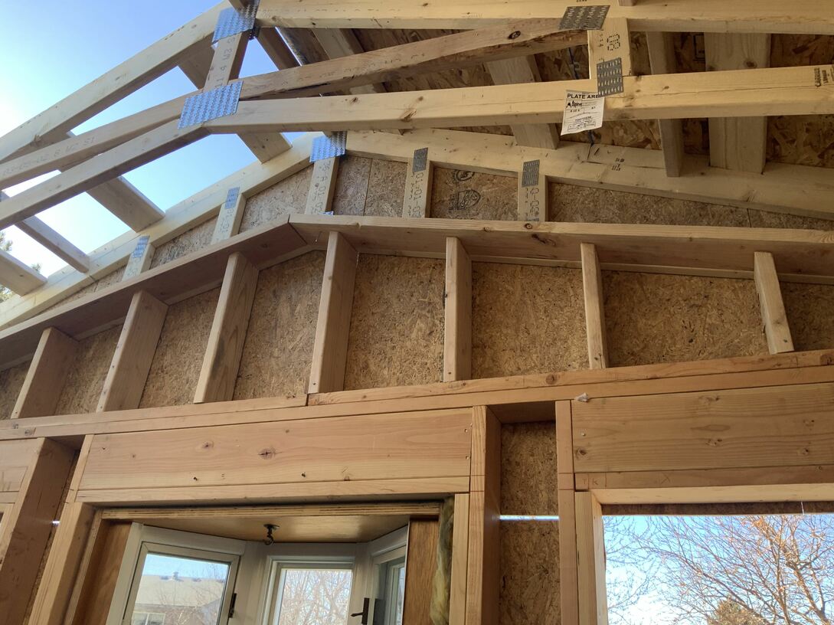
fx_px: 698
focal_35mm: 29
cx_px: 417
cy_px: 312
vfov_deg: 48.2
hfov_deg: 61.7
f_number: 1.8
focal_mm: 3
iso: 16
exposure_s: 1/127
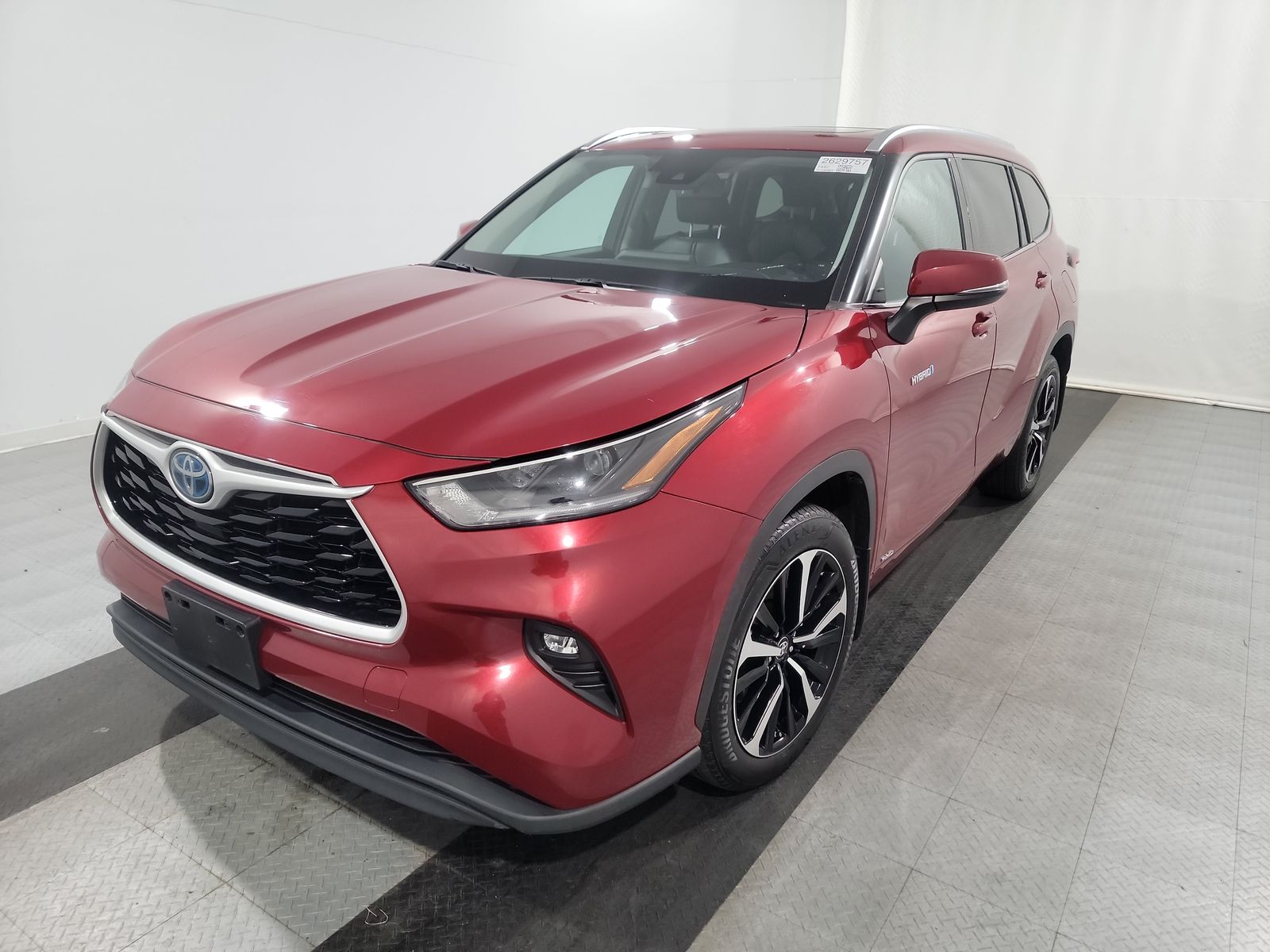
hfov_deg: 71.6
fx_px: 881
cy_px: 476
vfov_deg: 56.8
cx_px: 635
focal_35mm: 24
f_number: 1.8
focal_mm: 6.7
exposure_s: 1/30
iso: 898
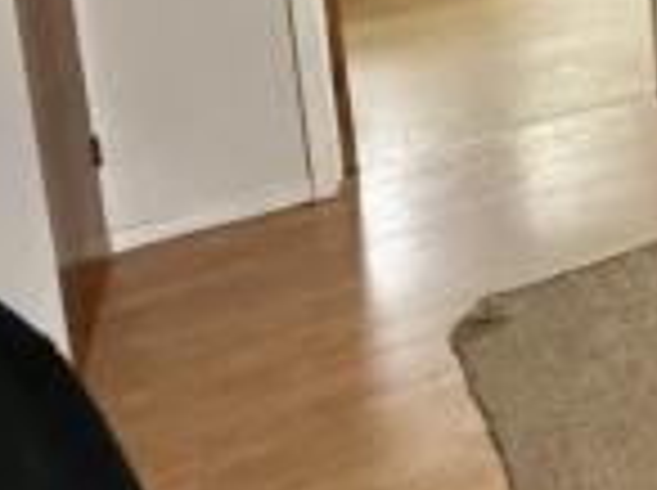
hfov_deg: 19.8
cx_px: 1289
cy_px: -241
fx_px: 1061
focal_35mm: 56
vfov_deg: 21.8
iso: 320
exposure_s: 1/99
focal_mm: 2.22
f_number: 2.2
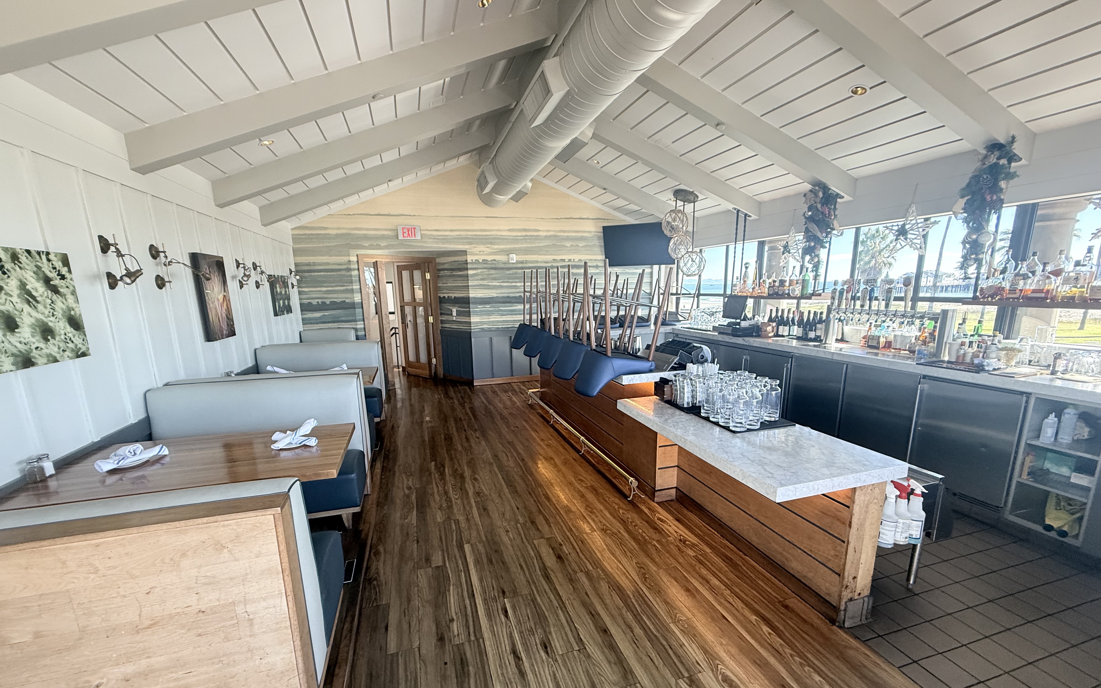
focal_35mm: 15
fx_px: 450
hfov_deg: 101.5
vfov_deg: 74.6
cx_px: 547
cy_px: 380
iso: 160
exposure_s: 1/120
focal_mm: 2.22
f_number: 2.2
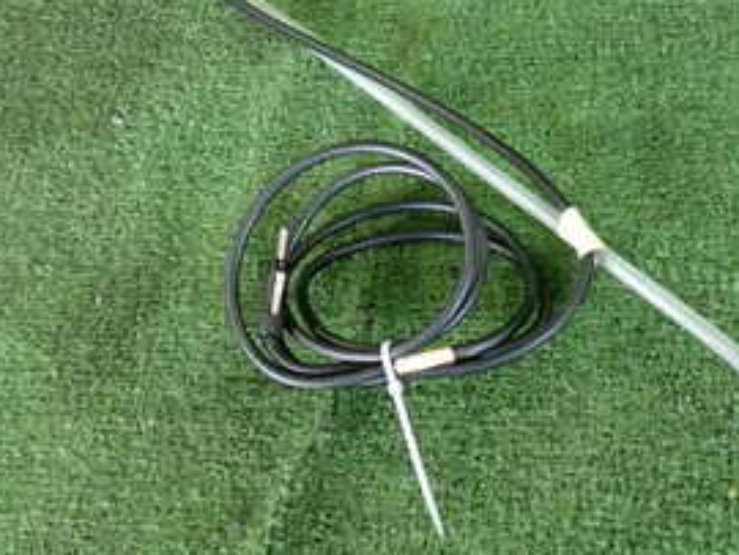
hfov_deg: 27.4
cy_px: 87
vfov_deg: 20.4
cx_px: 323
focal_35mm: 71
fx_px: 1517
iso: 640
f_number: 2.4
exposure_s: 1/125
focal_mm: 5.79
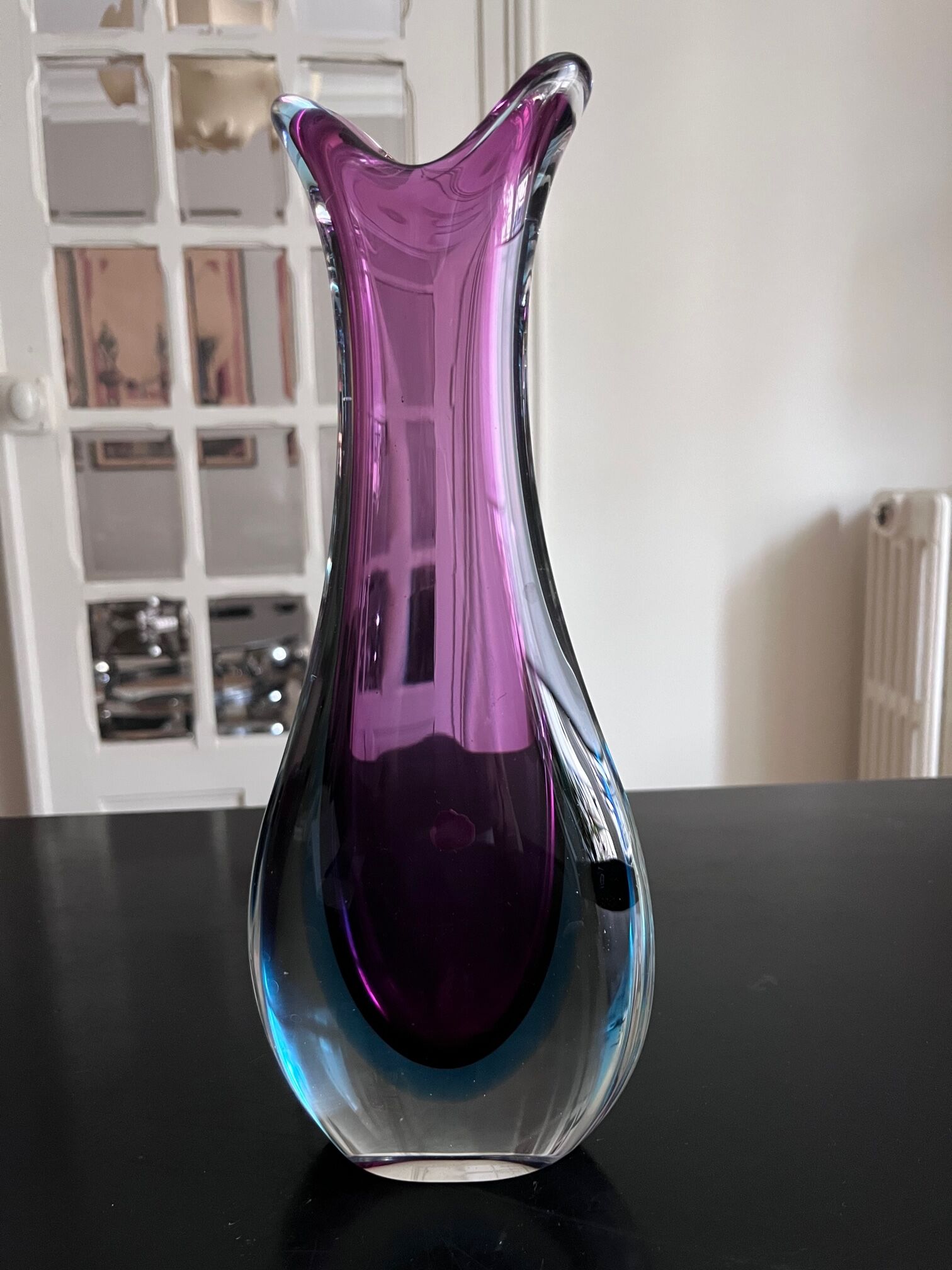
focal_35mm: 26
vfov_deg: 67.3
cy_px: 635
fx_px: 953
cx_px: 476
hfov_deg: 53.1
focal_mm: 5.1
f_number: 1.6
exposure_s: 1/60
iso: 500
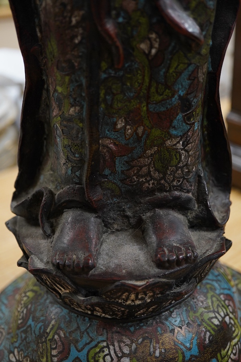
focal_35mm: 45
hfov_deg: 29.9
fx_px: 452
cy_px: 181
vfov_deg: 43.6
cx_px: 120
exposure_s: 1/125
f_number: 3.5
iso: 1250
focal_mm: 30
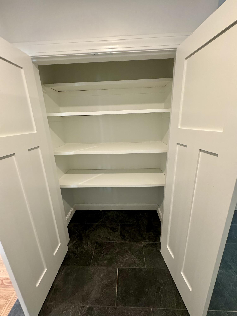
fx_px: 128
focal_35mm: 14
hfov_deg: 85.7
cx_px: 118
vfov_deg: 102.1
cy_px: 158
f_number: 2.2
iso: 320
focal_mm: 2.22
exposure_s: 1/60
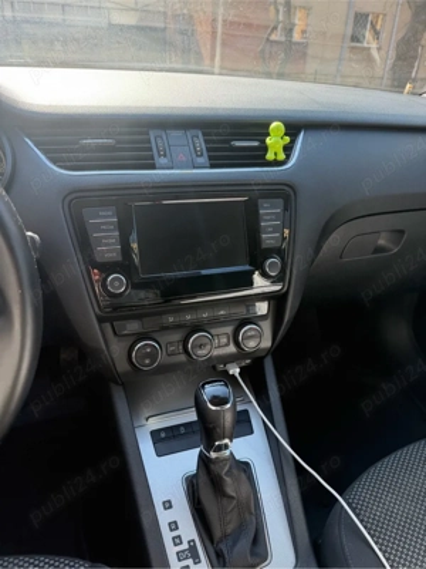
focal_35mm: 24
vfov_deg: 71.6
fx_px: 394
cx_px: 213
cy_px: 284
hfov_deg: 56.8
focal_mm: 6.76
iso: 100
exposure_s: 1/385
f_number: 1.78
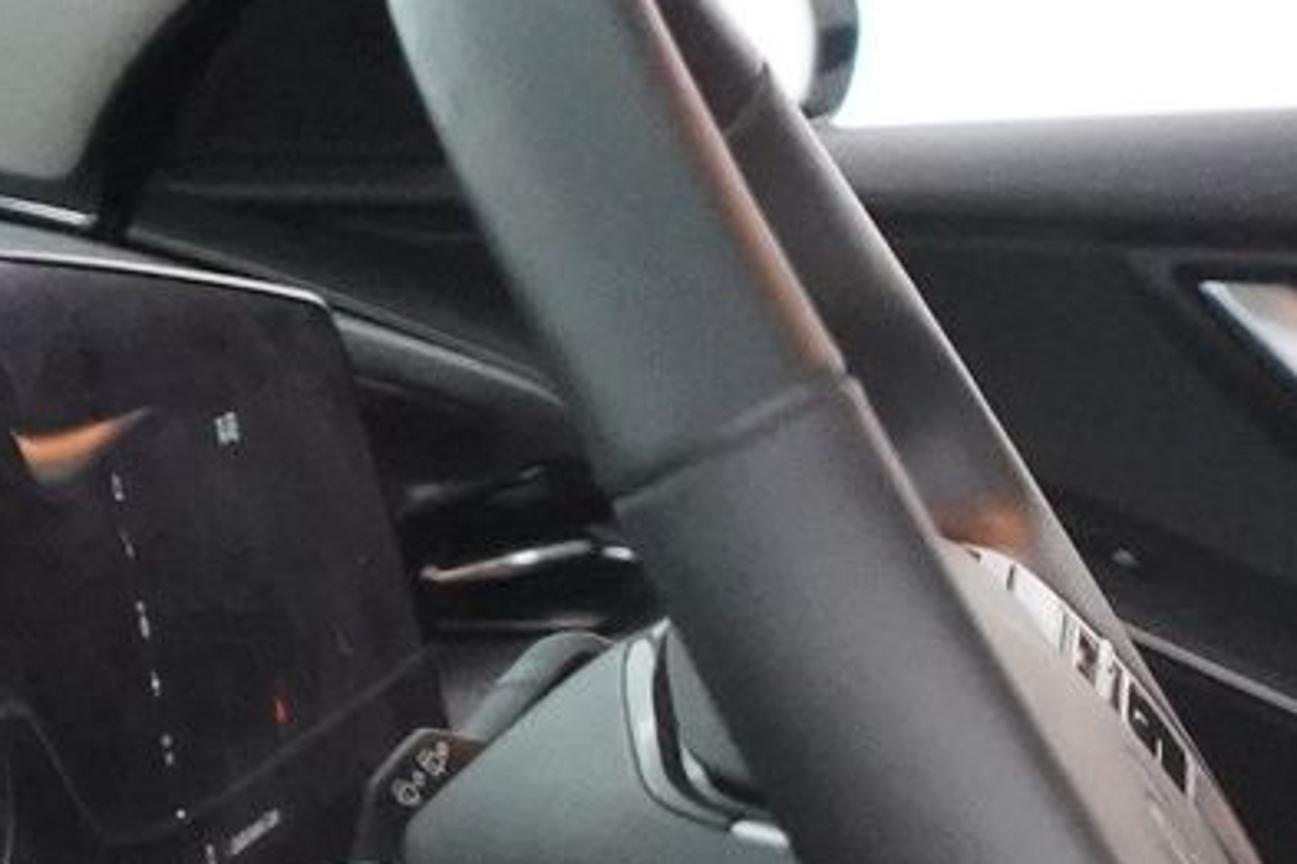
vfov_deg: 7.5
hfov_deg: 10.8
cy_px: 1624
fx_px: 6412
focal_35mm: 178
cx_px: 2313
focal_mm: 28
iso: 12800
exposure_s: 1/160
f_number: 3.5
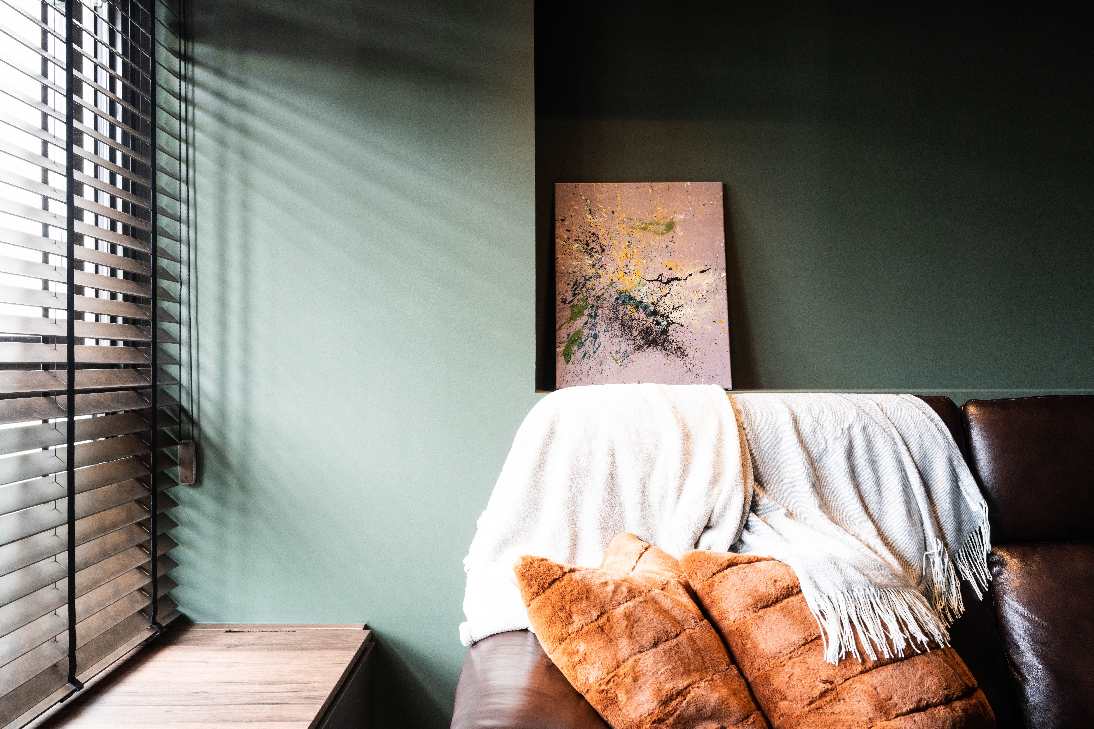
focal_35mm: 35
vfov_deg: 37.9
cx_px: 547
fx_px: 1064
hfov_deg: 54.4
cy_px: 364
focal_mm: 35
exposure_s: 1/8
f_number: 9
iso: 1000
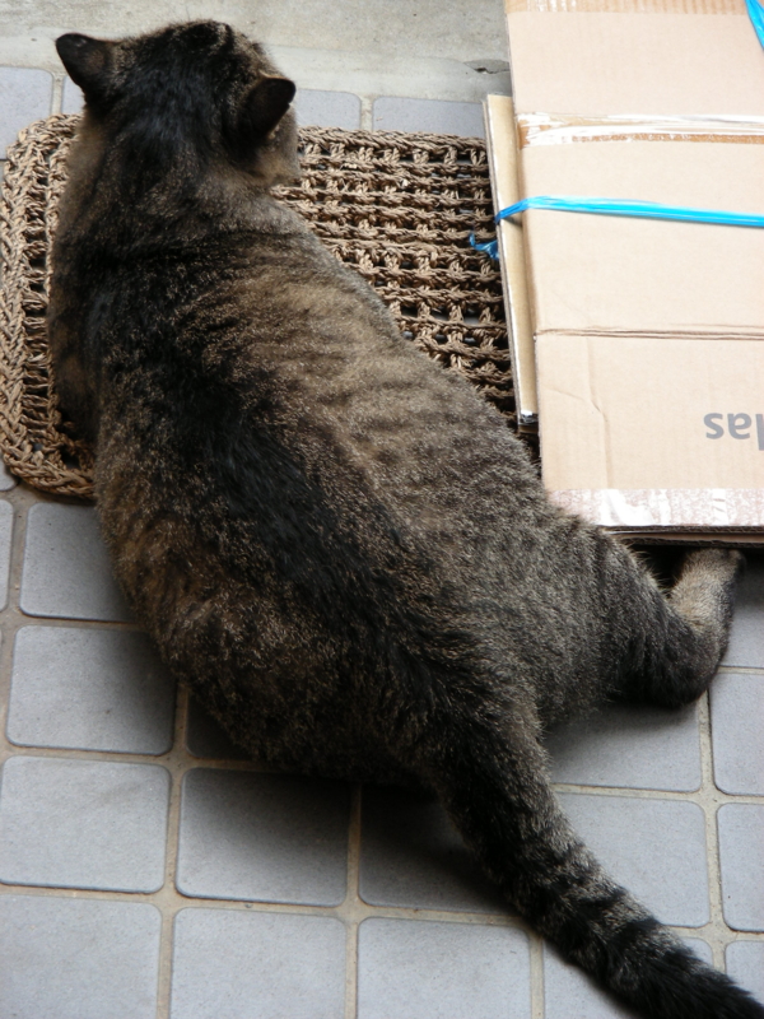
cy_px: 510
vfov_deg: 13.3
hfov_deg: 10.0
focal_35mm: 148
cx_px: 382
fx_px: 4355
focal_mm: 24.7
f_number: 3.5
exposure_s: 1/65.6
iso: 74
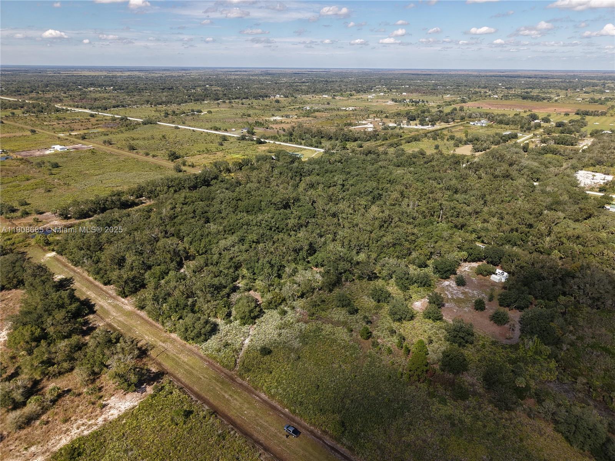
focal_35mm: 24
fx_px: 426
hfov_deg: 71.6
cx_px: 308
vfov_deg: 56.8
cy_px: 230
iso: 140
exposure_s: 1/90
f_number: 1.8
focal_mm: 8.67
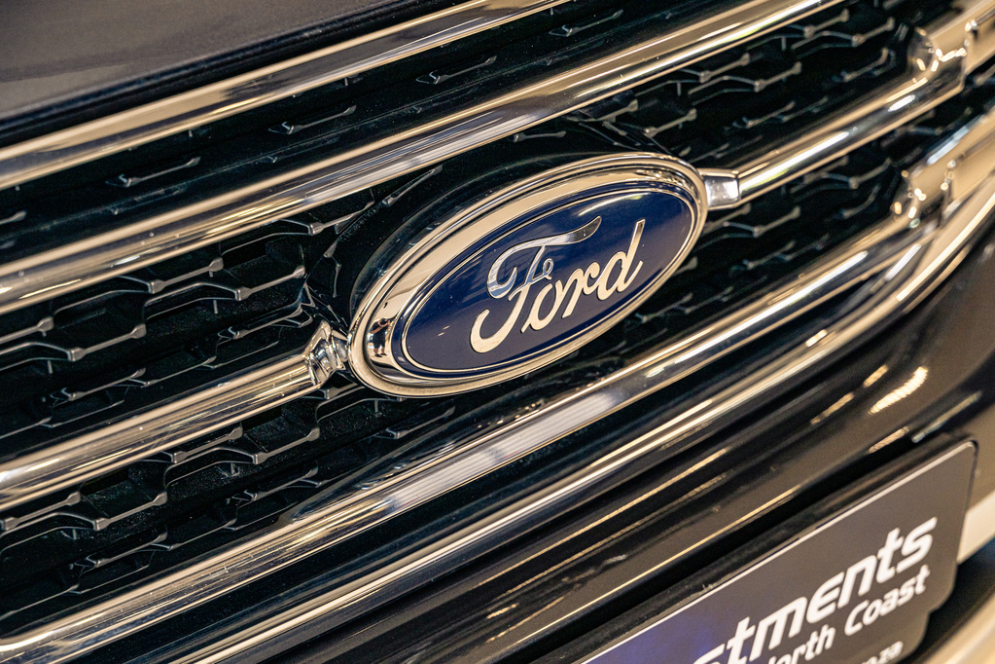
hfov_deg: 27.0
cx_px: 498
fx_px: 2073
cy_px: 332
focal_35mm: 75
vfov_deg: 18.2
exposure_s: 1/125
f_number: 5
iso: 400
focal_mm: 75
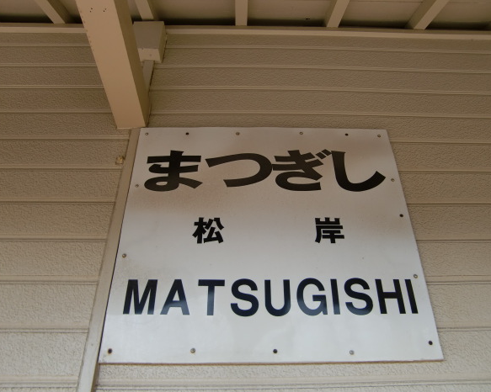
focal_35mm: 30
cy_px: 201
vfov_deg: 48.5
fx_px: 436
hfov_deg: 58.8
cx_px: 257
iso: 64
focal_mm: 4.9
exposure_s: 1/320
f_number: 2.6
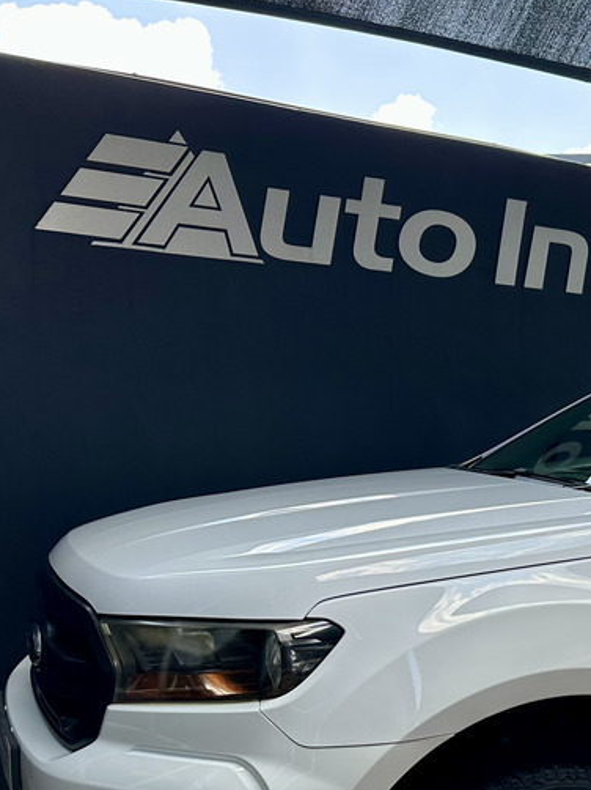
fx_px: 1116
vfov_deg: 38.0
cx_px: 726
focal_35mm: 49
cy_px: 587
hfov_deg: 26.1
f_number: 1.78
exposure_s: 1/694
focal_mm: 6.86
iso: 80
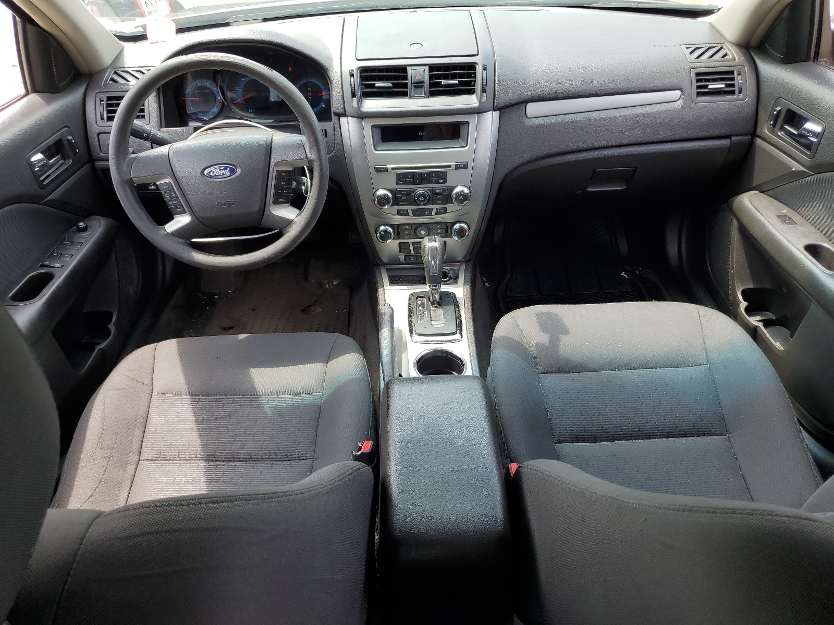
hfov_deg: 67.3
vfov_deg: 53.1
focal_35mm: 26
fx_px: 626
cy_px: 312
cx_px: 417
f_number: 1.5
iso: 50
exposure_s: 1/400
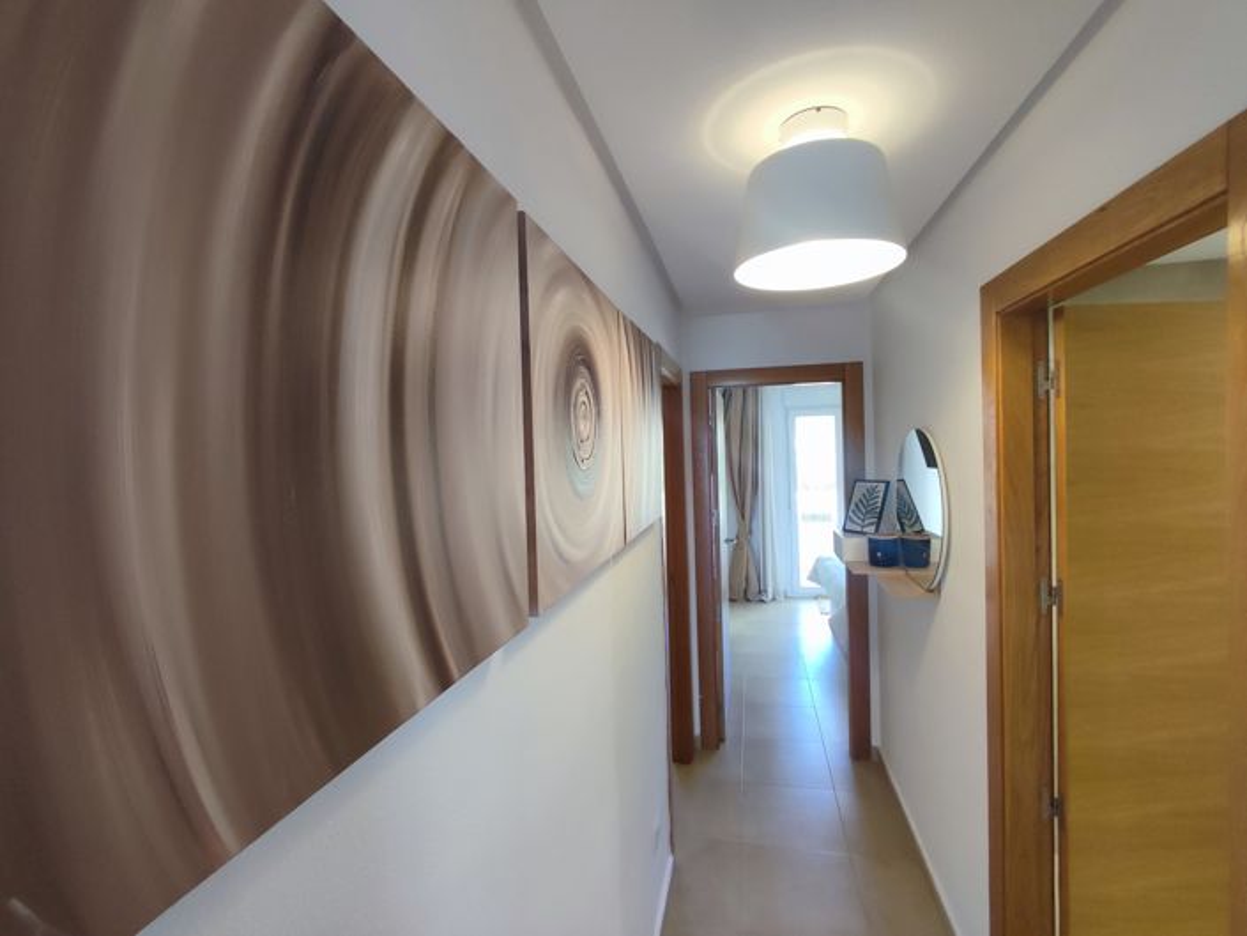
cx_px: 624
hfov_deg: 94.5
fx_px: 576
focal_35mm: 16
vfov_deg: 78.1
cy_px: 468
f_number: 2.2
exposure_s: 1/50
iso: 150
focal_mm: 1.65
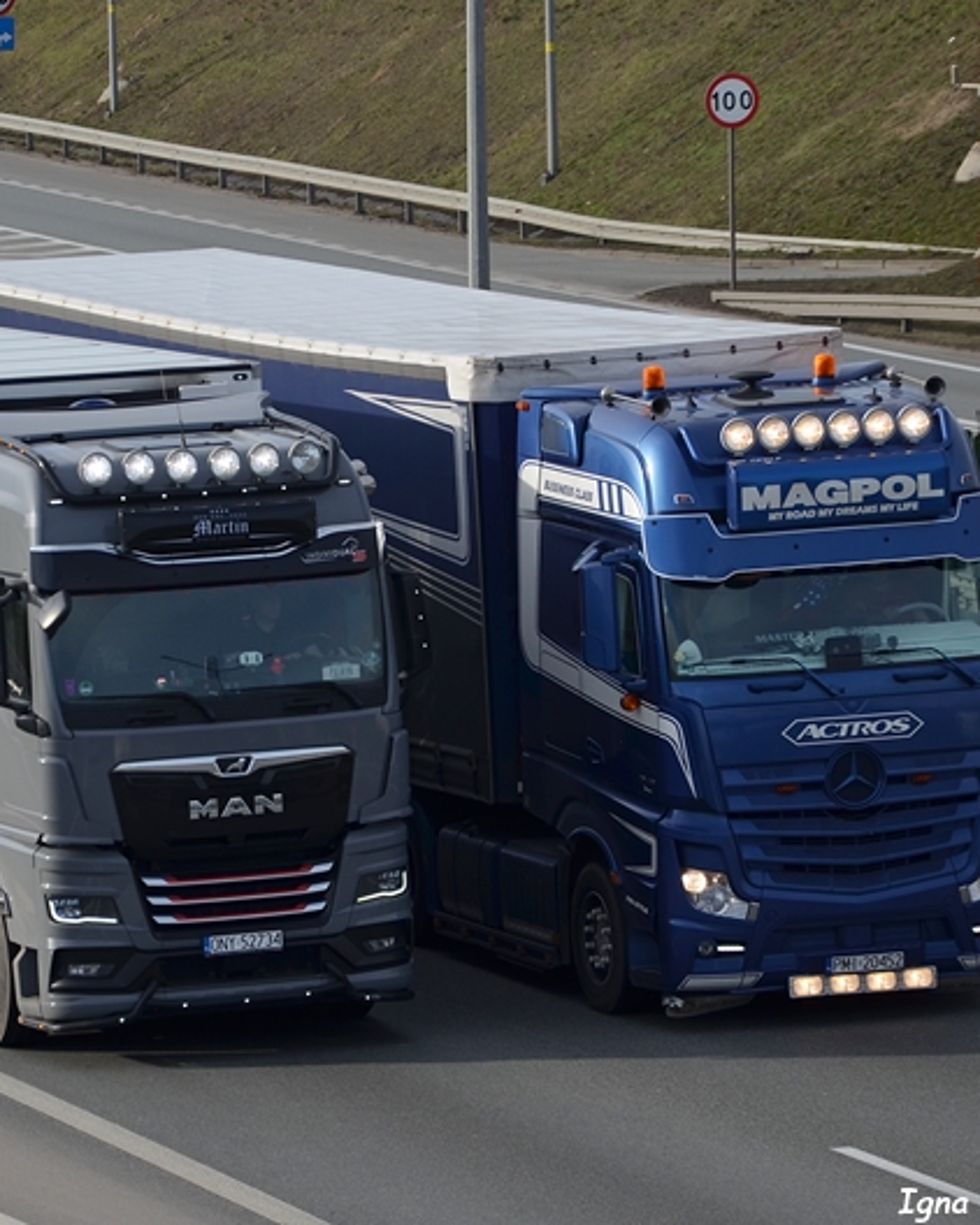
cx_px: 235
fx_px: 8115
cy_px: 612
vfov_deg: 8.6
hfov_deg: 6.9
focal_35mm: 224
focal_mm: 105
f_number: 5.6
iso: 140
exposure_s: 1/800
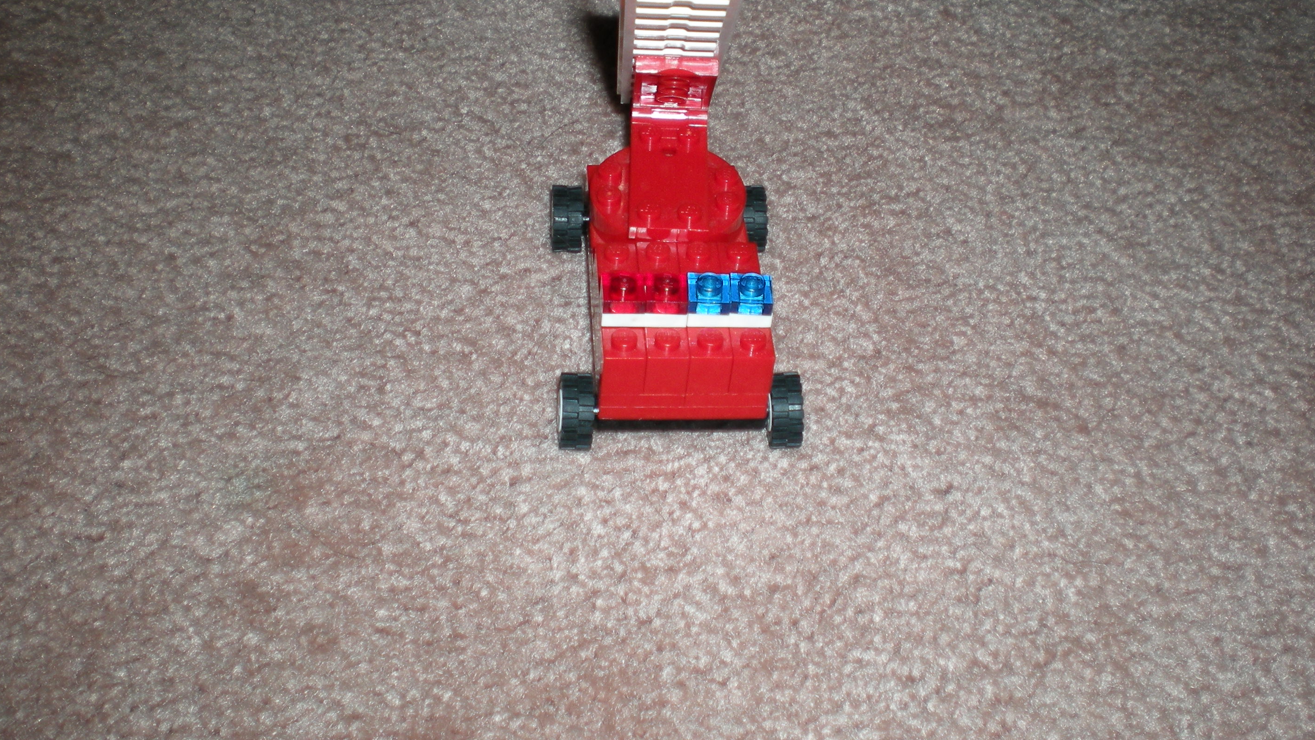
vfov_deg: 26.4
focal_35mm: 45
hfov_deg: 45.5
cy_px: 255
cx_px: 688
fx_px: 1569
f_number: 3.1
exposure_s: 1/60
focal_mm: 6.3
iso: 64
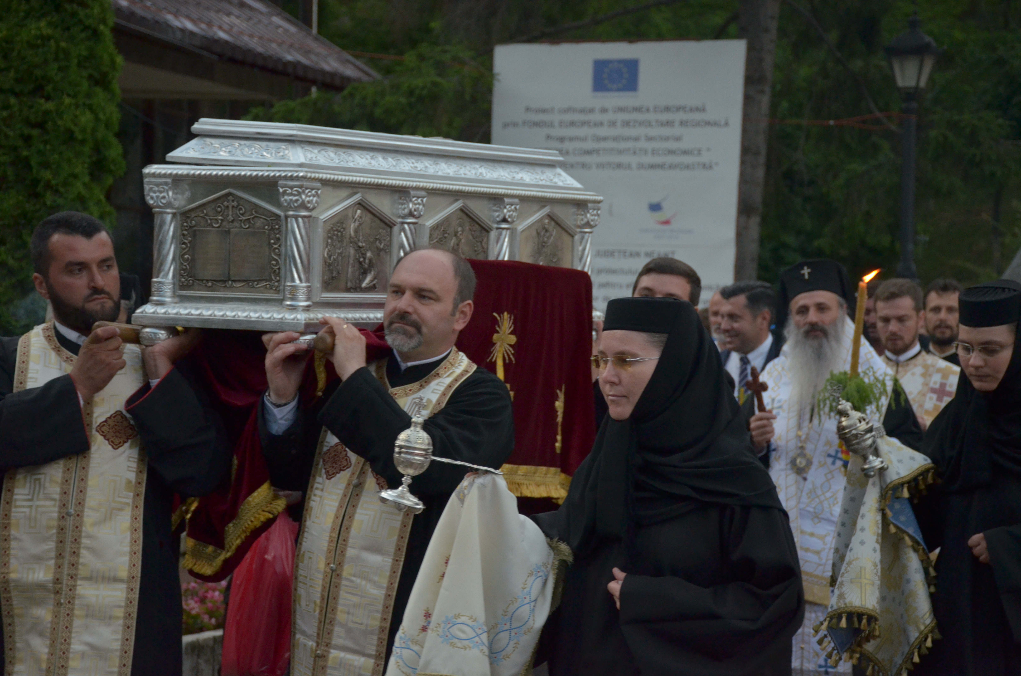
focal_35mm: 90
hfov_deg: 22.7
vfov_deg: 15.1
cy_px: 338
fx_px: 2547
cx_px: 510
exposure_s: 1/320
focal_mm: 60
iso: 1600
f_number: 5
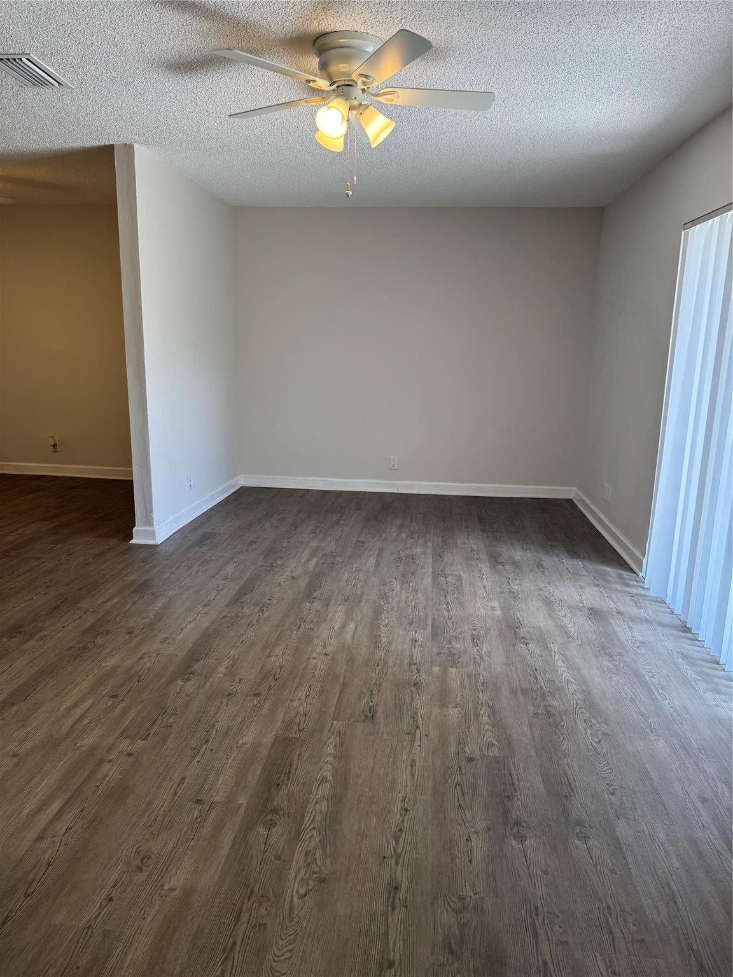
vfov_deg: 71.6
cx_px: 366
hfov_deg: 56.8
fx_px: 678
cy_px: 488
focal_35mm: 24
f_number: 1.78
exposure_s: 1/120
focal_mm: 6.76
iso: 64
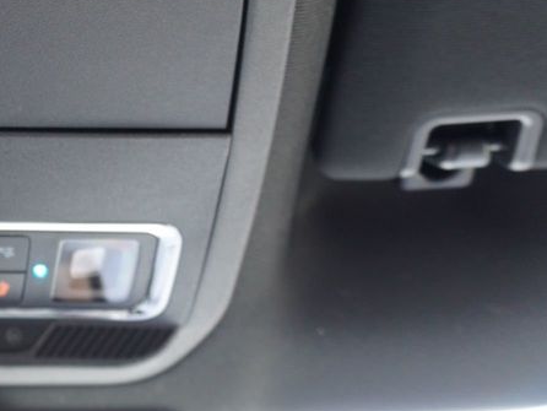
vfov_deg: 26.7
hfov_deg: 31.6
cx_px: -69
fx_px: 838
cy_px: 49
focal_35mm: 53
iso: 640
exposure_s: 1/60
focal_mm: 16
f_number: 4
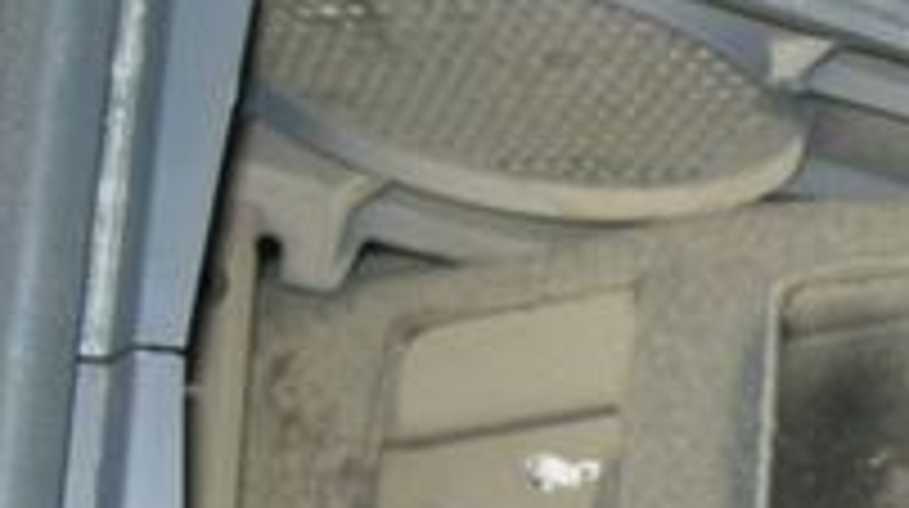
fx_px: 2913
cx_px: 1210
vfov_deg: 10.0
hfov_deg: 16.7
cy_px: 351
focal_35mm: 121
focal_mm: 5.7
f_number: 2.8
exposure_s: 1/60
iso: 50
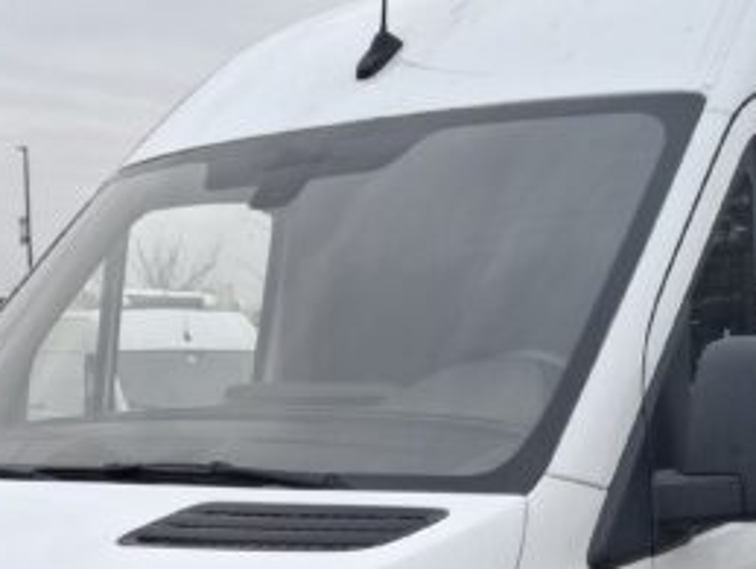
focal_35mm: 74
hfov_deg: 26.2
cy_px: 654
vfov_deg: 19.0
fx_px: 1618
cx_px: 473
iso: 32
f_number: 1.8
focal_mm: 4.69
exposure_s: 1/412
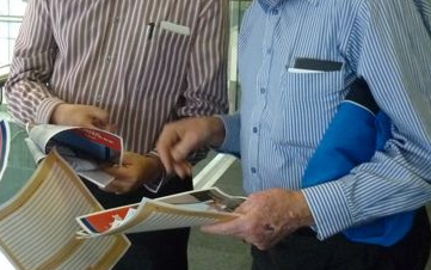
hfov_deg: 32.2
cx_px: 99
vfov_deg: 20.8
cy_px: 73
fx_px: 729
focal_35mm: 62
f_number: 2.8
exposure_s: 1/60
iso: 500
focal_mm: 5.5
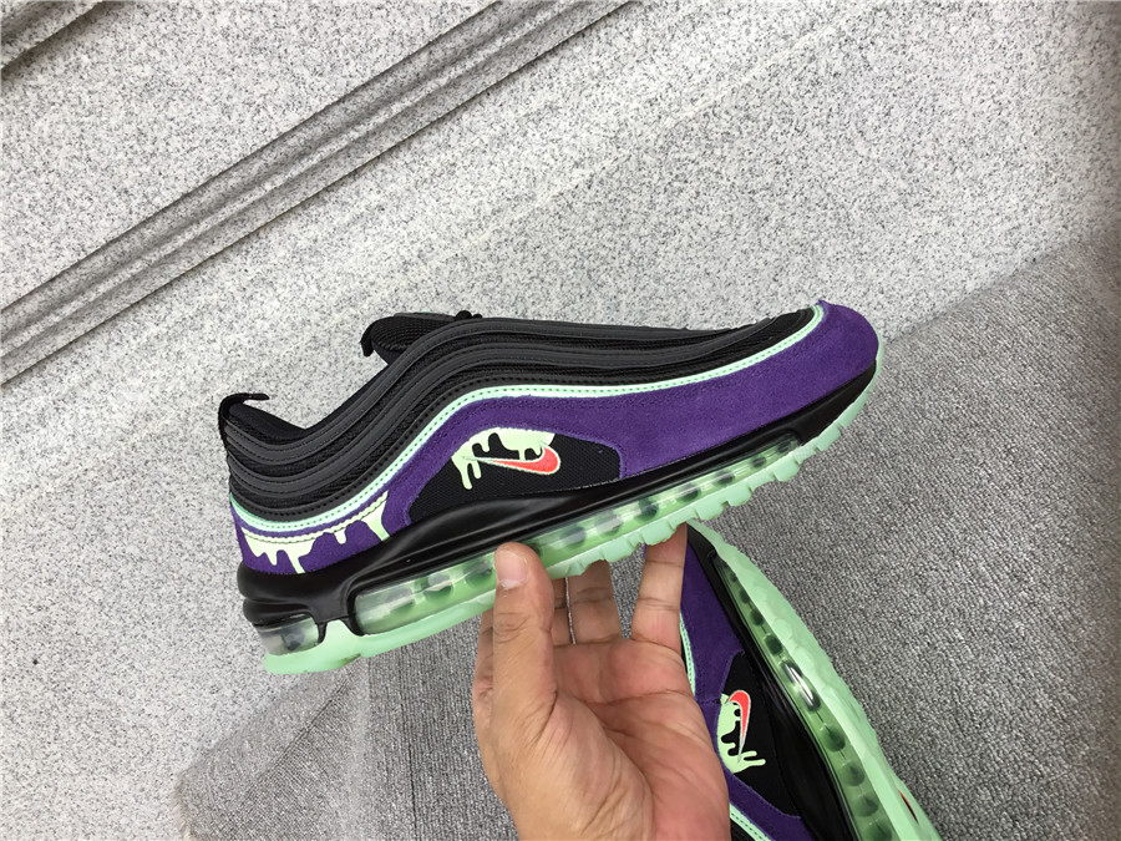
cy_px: 420
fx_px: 1004
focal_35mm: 31
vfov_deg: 45.4
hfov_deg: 58.4
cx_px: 560
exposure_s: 1/144
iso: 25
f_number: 2.4
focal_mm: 3.3
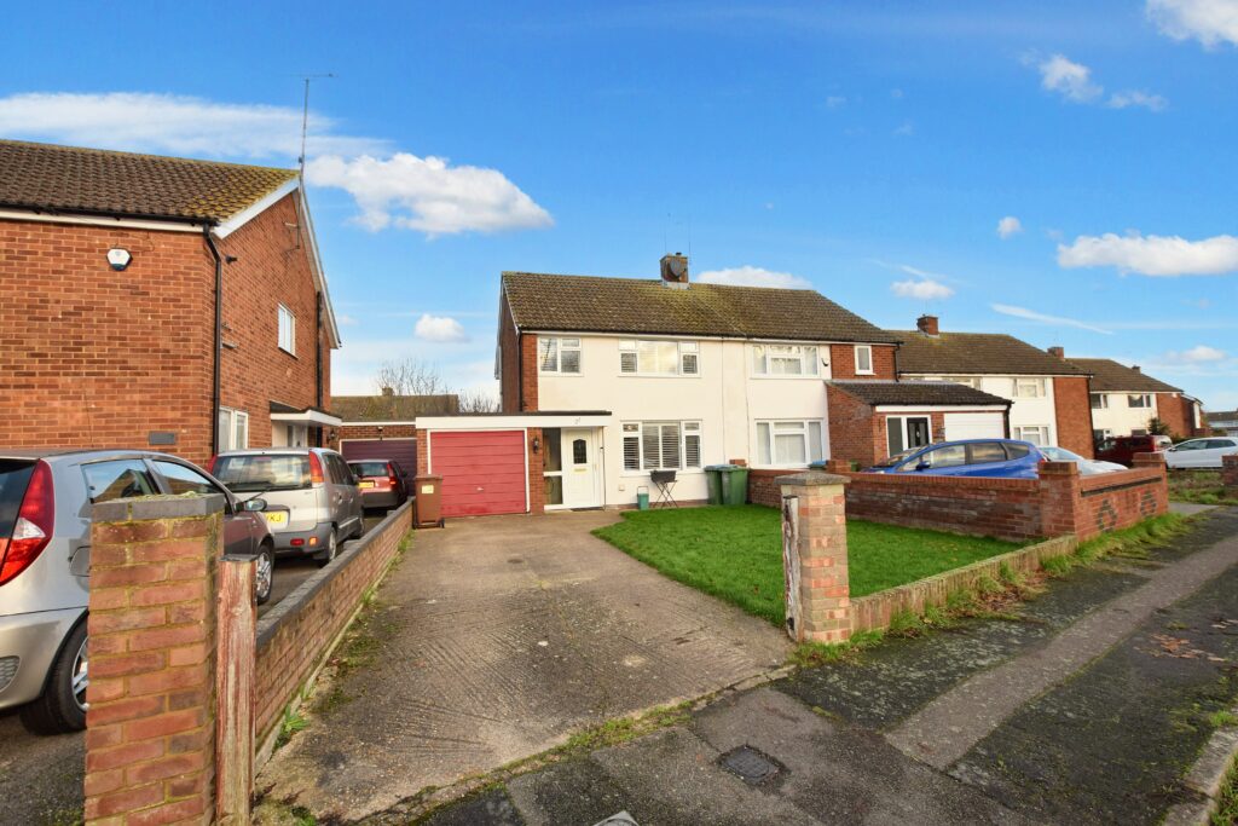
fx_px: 516
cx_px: 619
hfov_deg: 100.4
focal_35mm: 15
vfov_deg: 77.3
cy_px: 413
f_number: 5.6
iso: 160
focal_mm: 10
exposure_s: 1/125
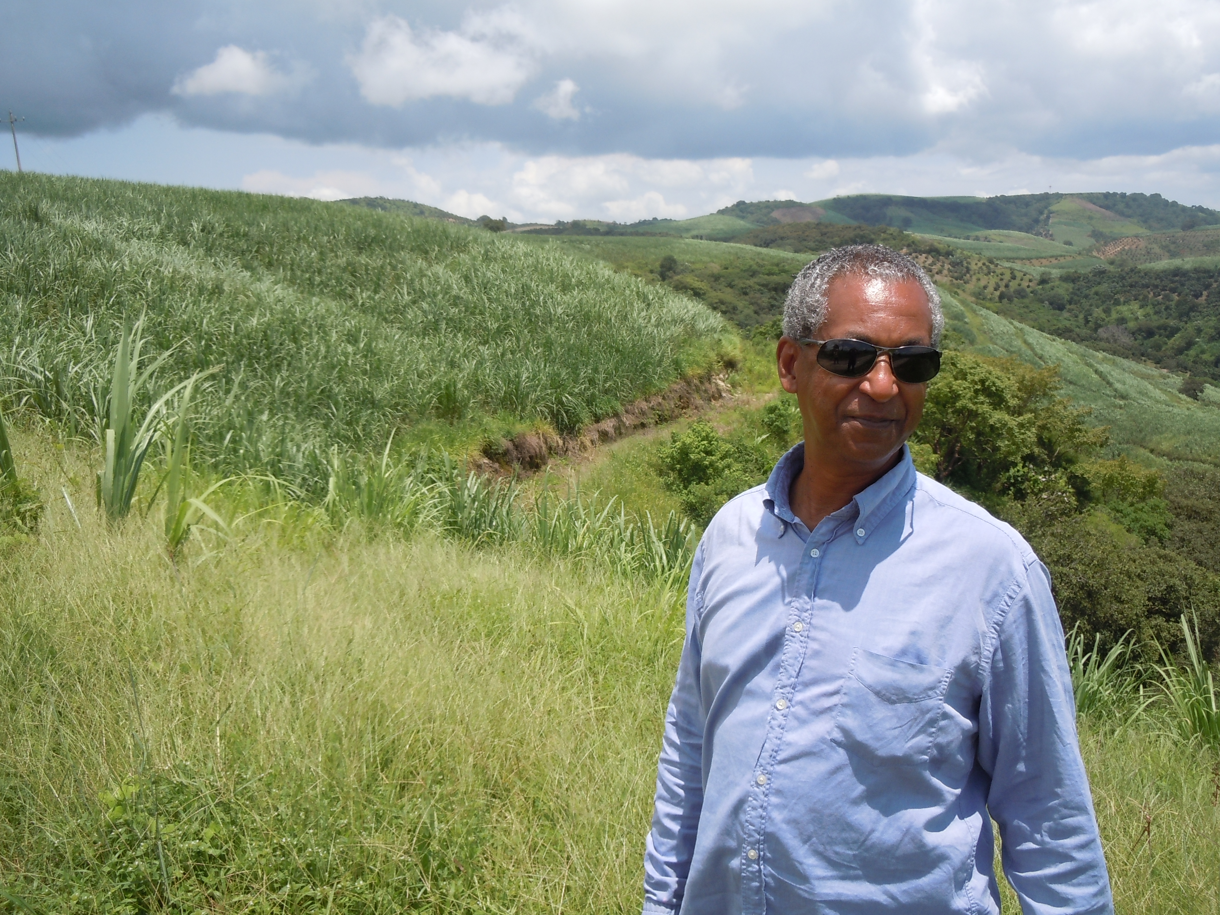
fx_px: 1163
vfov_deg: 42.9
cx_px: 610
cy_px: 458
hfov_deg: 55.4
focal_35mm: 33
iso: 100
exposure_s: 1/640
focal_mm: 5.9
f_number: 4
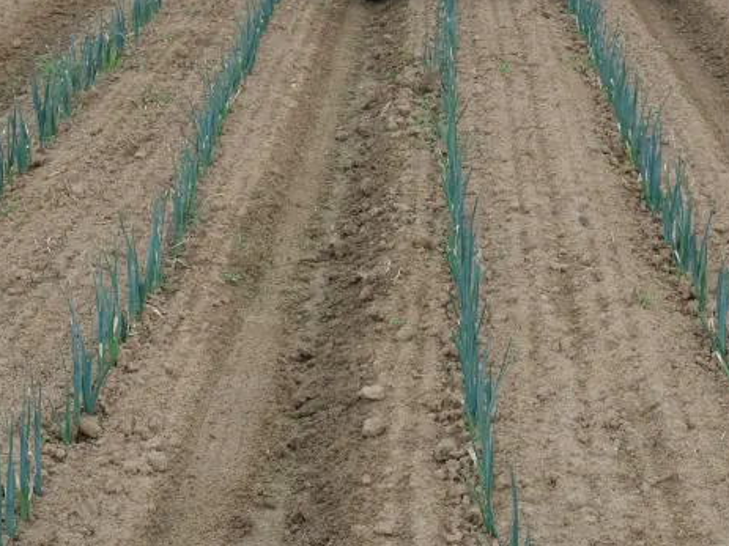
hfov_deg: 24.7
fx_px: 1663
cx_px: 455
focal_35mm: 79
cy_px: 43
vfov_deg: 18.3
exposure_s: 1/180
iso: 160
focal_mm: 25.4
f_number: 5.6
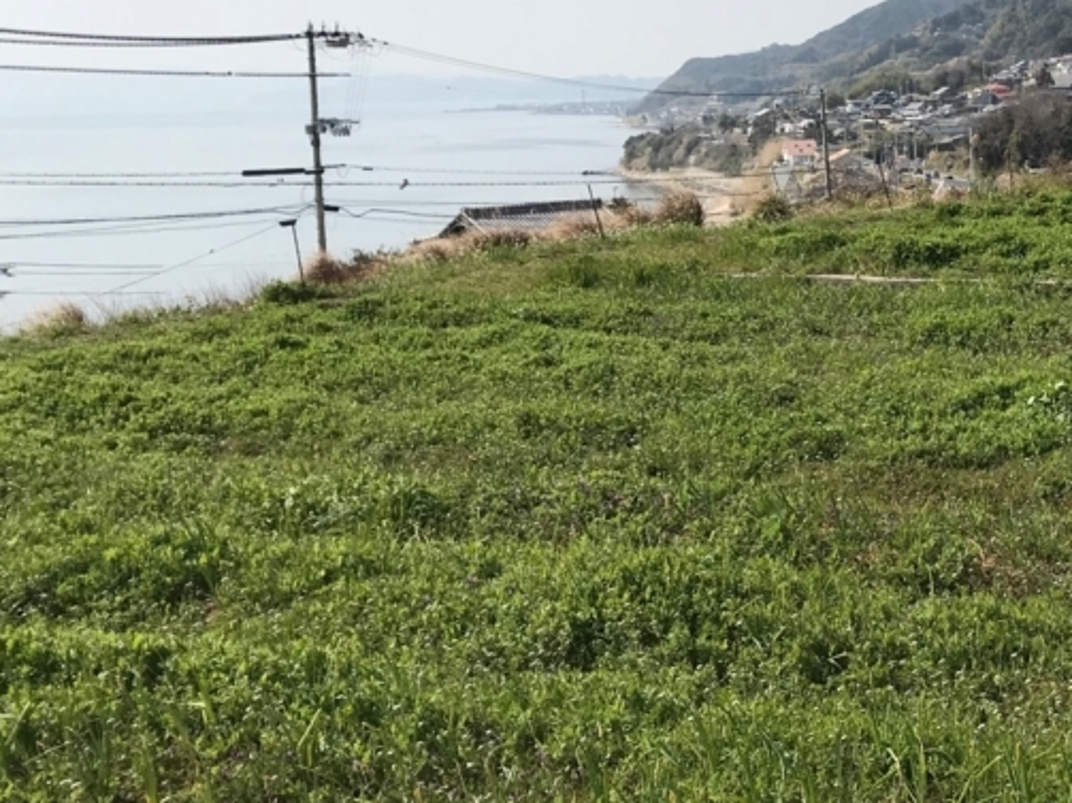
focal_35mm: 57
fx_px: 1765
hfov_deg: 31.7
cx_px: 1017
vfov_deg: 25.6
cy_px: 377
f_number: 1.8
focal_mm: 3.99
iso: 20
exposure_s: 1/3195
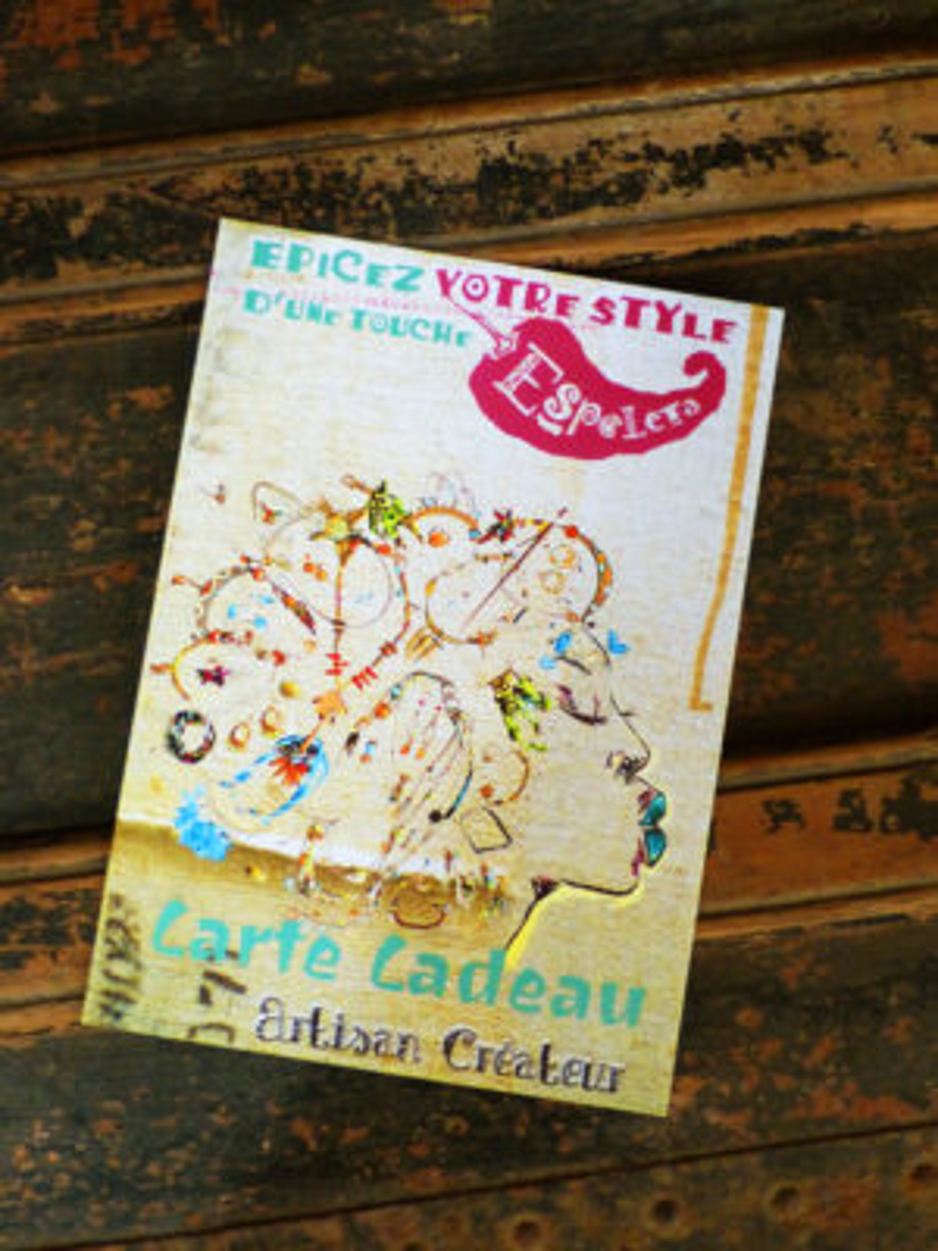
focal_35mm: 61
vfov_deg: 31.7
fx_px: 2204
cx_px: 469
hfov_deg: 24.0
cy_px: 626
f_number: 2.8
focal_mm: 10.9
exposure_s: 1/20
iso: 400
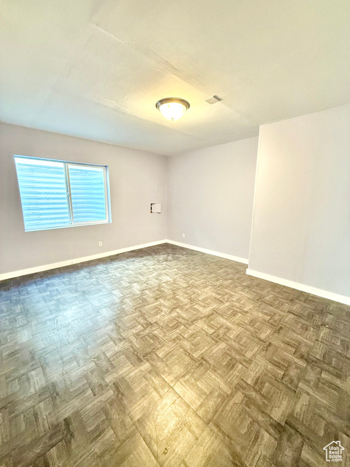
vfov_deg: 102.1
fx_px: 189
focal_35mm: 14
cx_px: 175
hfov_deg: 85.7
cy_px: 234
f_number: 2.2
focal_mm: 2.22
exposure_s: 1/60
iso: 400
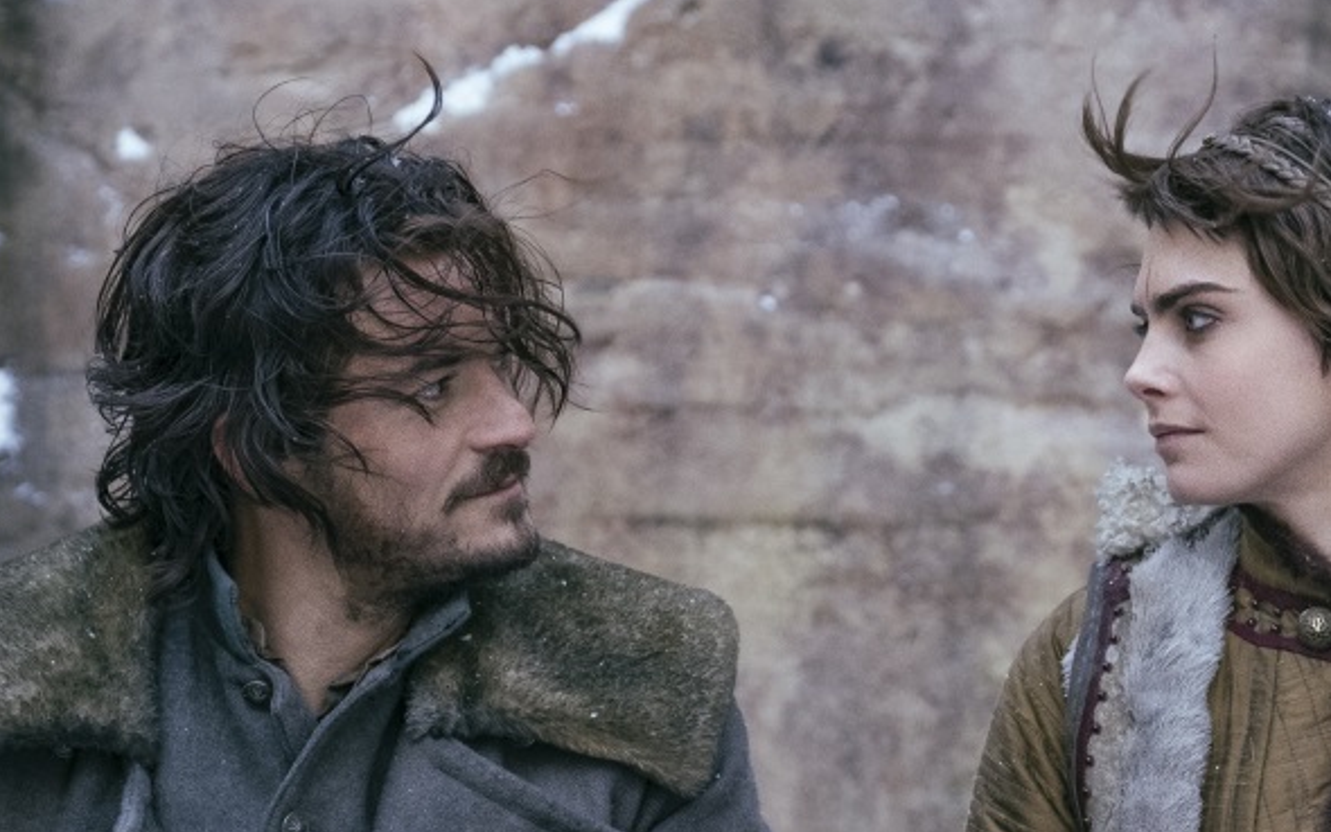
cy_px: 816
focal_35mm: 232
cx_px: 934
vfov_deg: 5.6
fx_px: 8417
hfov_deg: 9.0
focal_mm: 74.4
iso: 1600
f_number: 4
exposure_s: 1/220
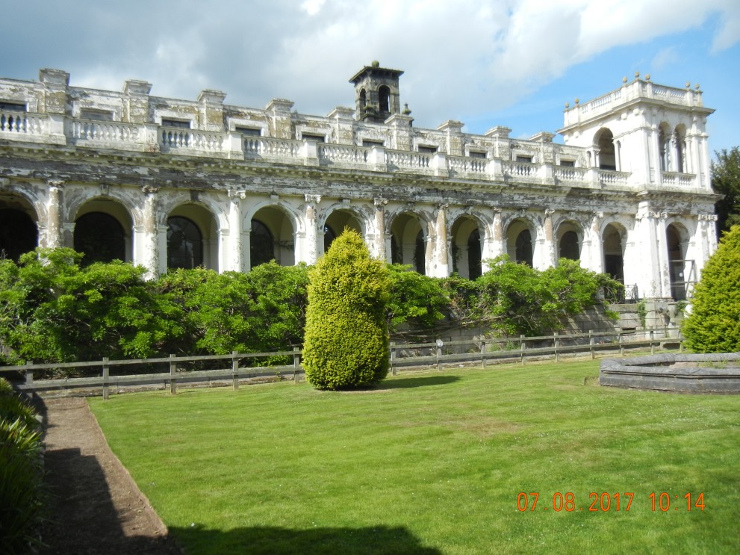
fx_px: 663
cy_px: 275
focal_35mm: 31
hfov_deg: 58.4
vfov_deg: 45.4
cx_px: 370
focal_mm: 5.4
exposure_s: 1/310
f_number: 7
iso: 160
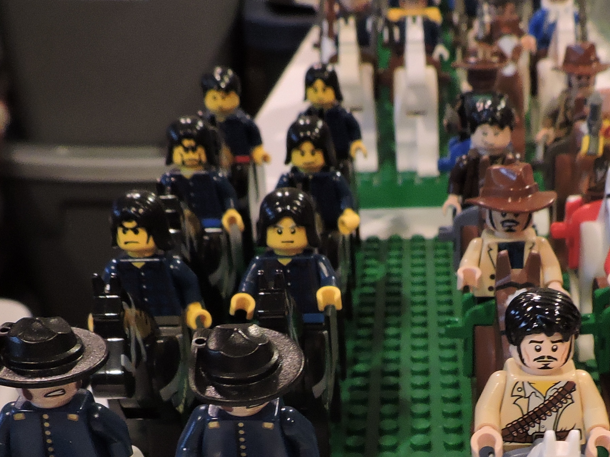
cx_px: 405
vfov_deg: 22.8
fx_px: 1075
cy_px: 486
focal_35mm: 61
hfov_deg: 31.4
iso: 400
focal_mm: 4.3
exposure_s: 1/15
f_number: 3
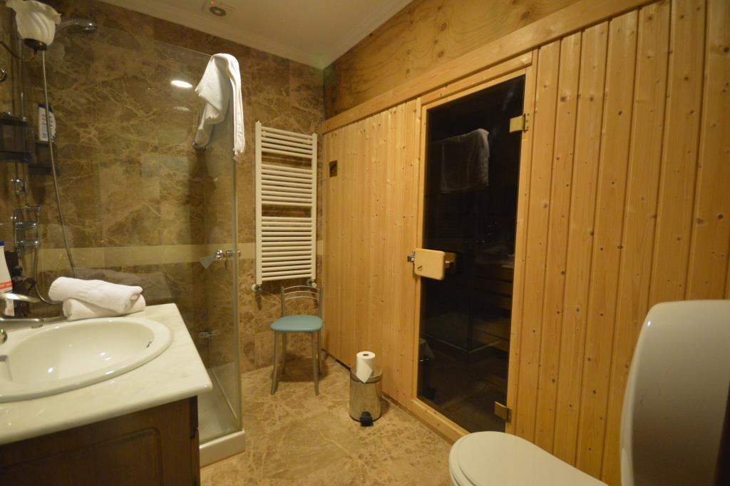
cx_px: 365
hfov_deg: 100.4
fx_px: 304
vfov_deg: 77.2
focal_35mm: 15
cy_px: 243
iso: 2800
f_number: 4
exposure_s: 1/60
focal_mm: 10
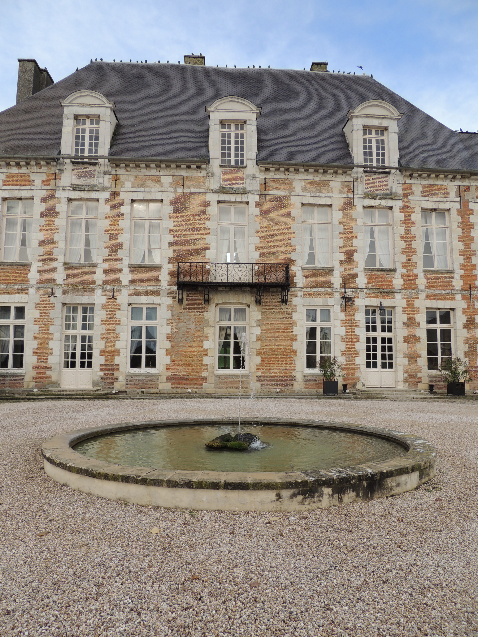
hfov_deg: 56.8
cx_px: 239
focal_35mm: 24
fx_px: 442
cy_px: 318
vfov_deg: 71.6
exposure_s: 1/400
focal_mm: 4.3
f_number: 3
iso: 100
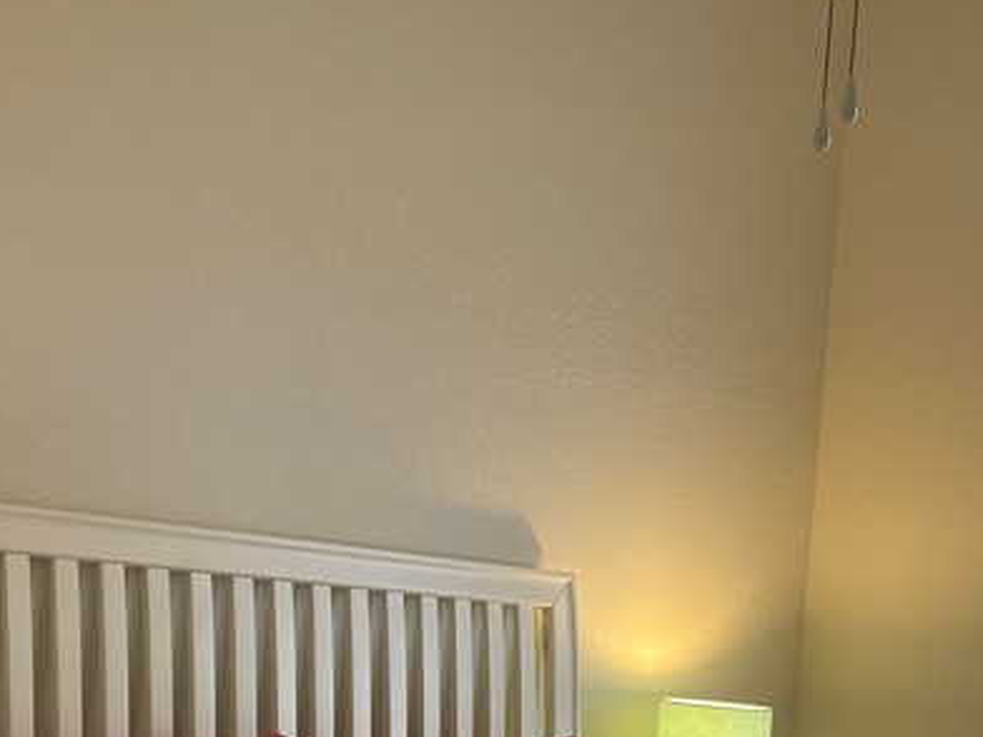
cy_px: 870
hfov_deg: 28.3
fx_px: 1931
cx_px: 672
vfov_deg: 20.3
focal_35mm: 68
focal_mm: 4.25
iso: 40
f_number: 1.8
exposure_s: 1/120
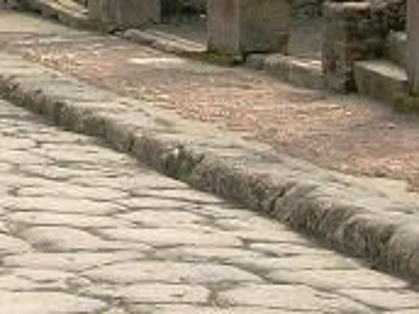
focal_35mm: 203
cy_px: -173
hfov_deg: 9.5
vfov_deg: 7.2
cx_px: -214
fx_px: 2457
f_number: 4.9
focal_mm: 5.7
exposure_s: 1/192
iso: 50
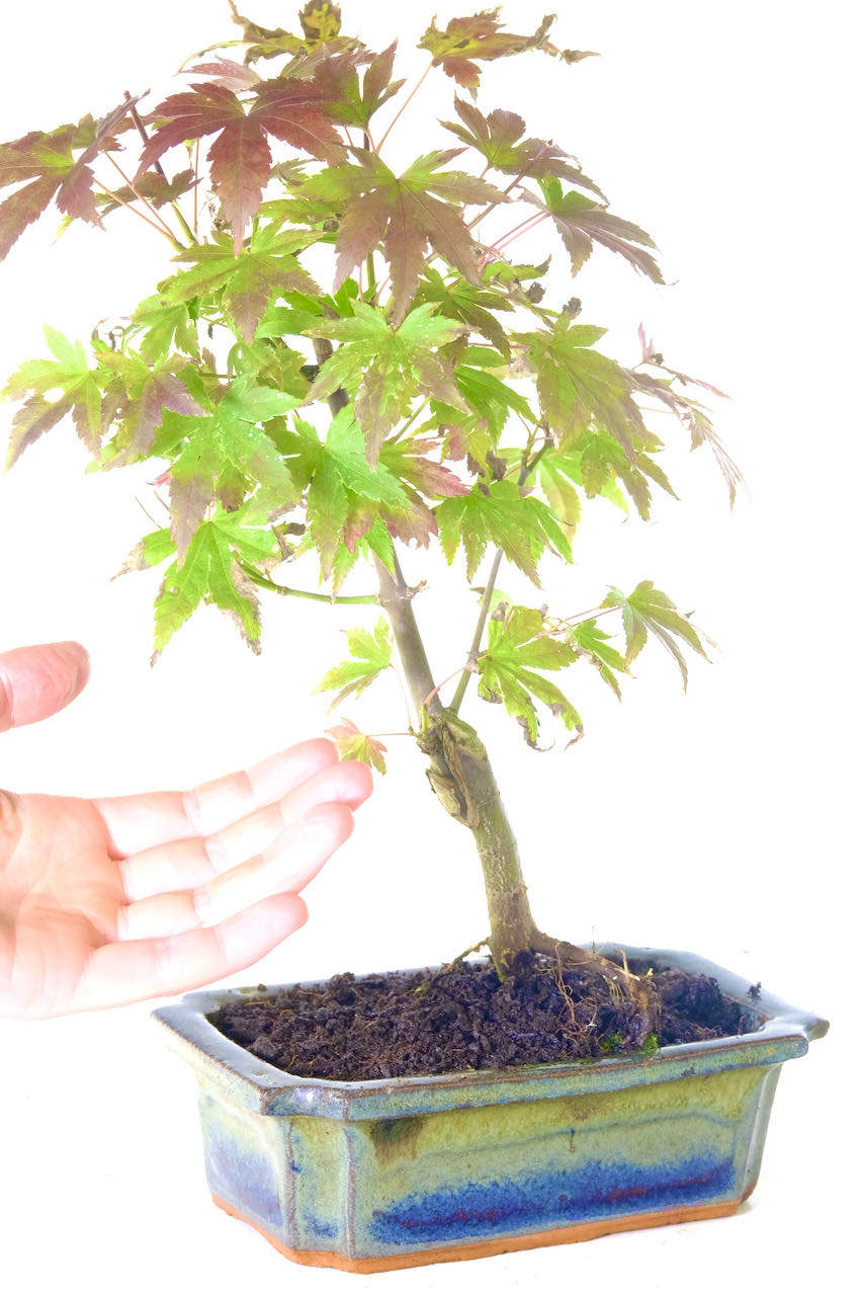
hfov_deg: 12.3
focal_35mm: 111
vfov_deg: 18.4
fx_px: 3994
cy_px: 648
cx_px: 432
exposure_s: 1/13
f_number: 11
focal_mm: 74.1
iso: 1600
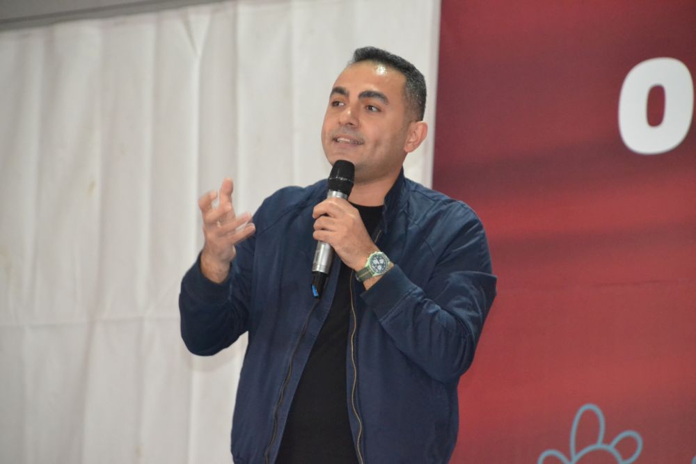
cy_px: 232
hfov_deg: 10.2
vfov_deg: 6.8
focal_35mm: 202
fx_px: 3915
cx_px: 348
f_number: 5.6
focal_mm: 135
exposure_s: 1/60
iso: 3200
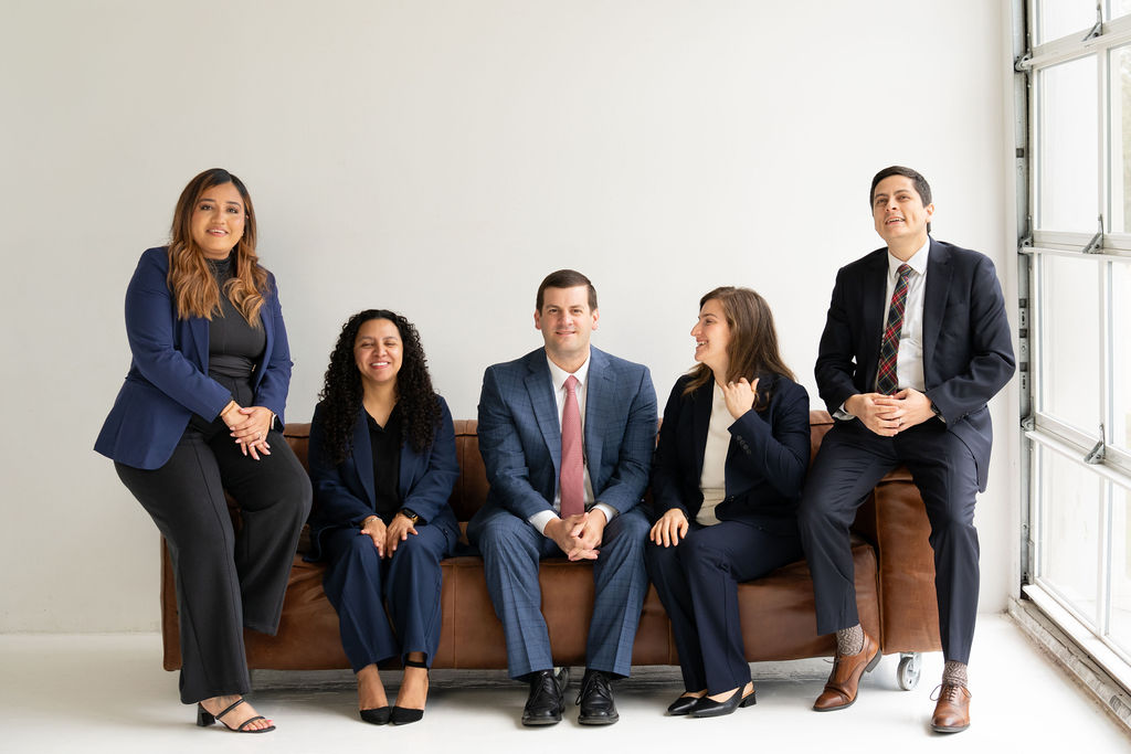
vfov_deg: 19.5
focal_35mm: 70
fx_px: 2199
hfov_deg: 28.8
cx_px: 566
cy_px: 377
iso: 800
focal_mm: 70
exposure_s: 1/160
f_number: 5
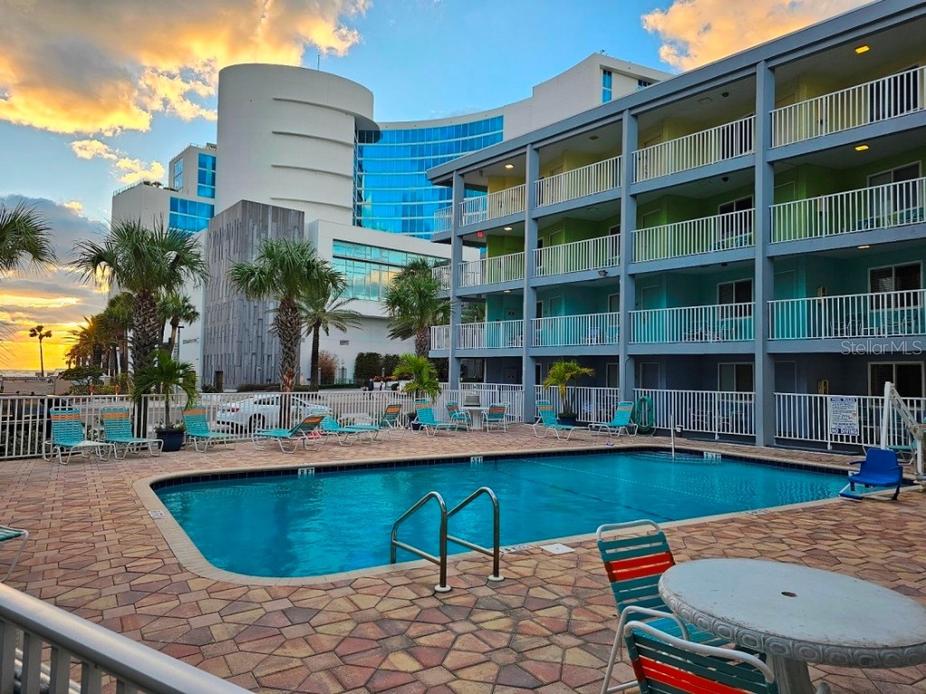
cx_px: 463
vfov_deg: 58.9
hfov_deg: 73.9
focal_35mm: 23
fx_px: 615
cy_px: 347
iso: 50
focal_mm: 6.3
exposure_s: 1/359
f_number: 1.7
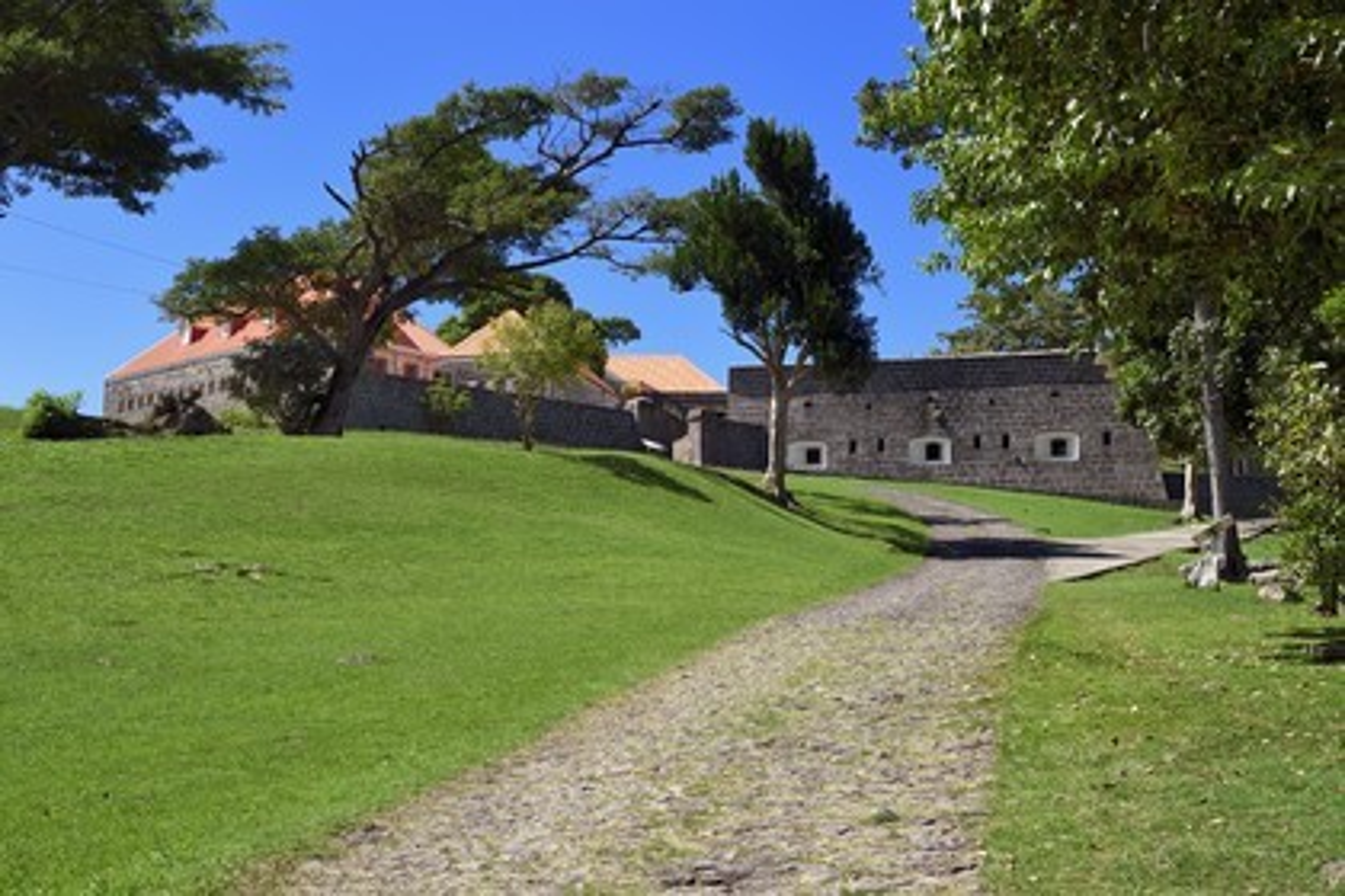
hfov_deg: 39.6
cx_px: 672
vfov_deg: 27.0
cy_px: 448
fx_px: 1868
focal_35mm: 50
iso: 200
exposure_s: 1/250
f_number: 13
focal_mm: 50
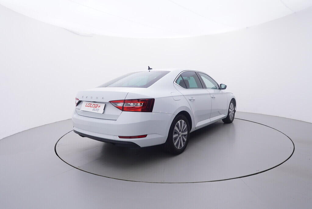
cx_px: 156
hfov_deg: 77.3
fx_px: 195
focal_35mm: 22
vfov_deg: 56.2
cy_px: 104
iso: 200
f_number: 5
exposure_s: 1/80
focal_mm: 15
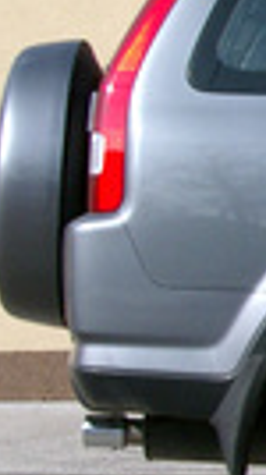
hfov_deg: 5.0
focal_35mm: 223
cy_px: 200
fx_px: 2807
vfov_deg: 9.7
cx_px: 901
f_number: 5.8
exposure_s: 1/640
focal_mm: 10.2
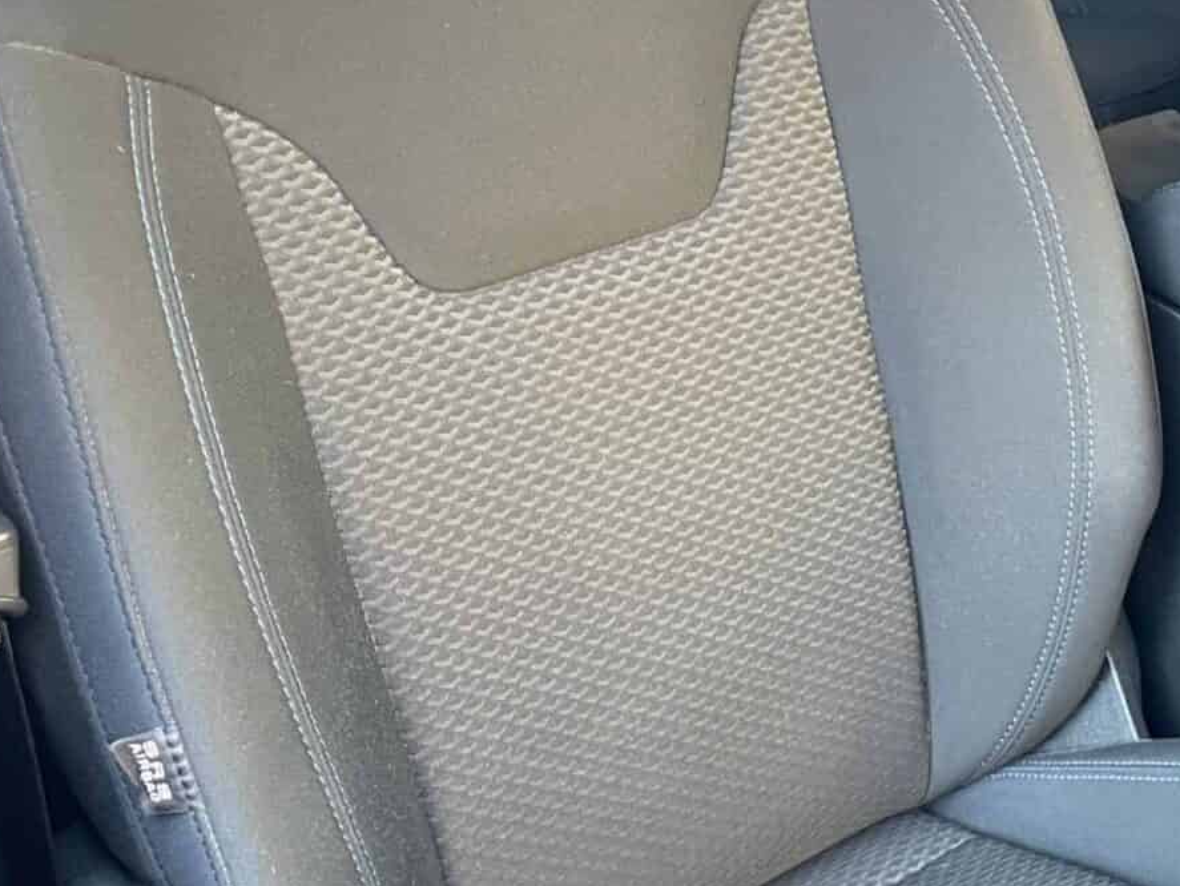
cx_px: 833
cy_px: 529
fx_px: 2046
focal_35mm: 60
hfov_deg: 31.8
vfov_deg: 24.4
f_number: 1.6
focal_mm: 4.2
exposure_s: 1/60
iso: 320
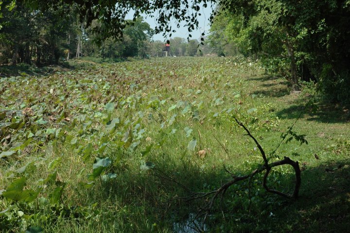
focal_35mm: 69
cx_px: 175
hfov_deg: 29.2
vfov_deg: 19.7
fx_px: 671
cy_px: 116
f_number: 9
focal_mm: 46
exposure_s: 1/320
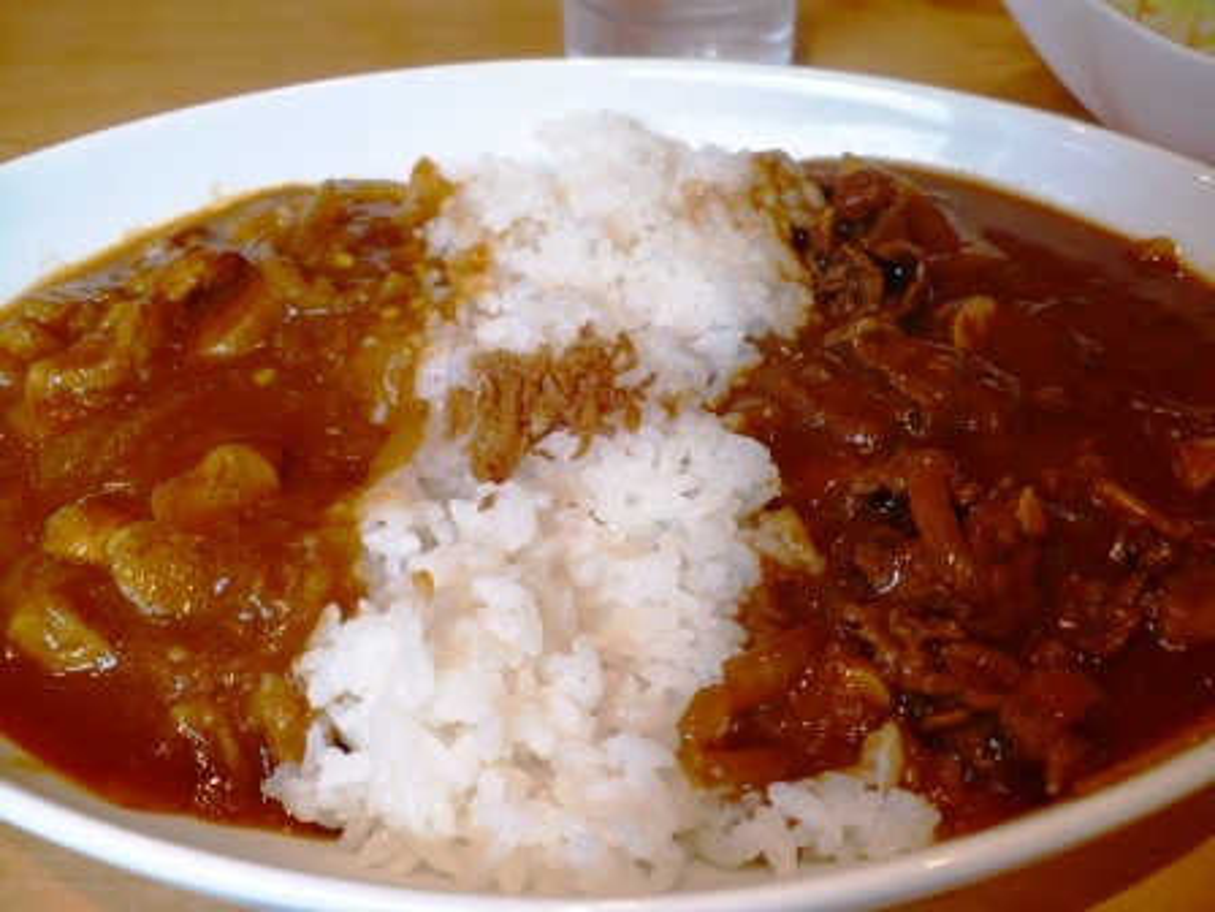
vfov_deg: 38.7
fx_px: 1299
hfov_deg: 50.1
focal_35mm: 37
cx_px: 608
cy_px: 456
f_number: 2.8
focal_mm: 6.1
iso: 100
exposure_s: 1/40
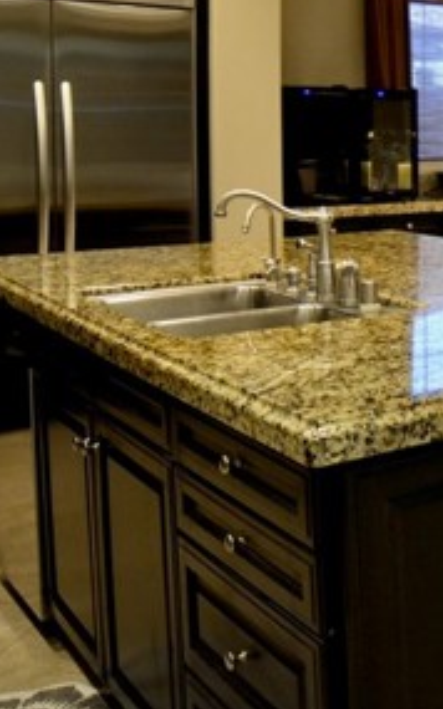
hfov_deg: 20.7
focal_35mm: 48
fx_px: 928
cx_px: 747
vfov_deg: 40.7
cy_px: 183
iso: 800
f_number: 3.2
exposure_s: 1/40
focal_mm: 14
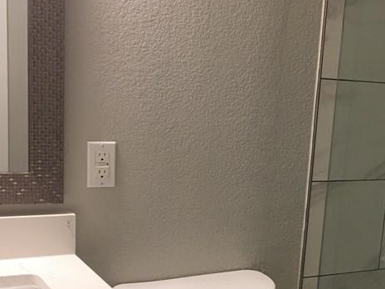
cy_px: 233
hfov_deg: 29.4
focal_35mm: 64
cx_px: 319
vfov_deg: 22.6
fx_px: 712
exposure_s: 1/15
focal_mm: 4.15
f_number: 2.2
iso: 32
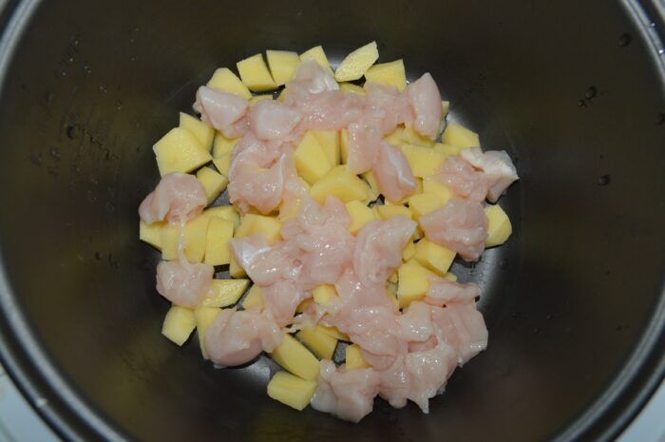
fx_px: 498
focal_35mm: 27
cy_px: 221
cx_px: 332
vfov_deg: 47.8
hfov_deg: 67.4
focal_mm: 18
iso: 100
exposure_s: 1/60
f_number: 8
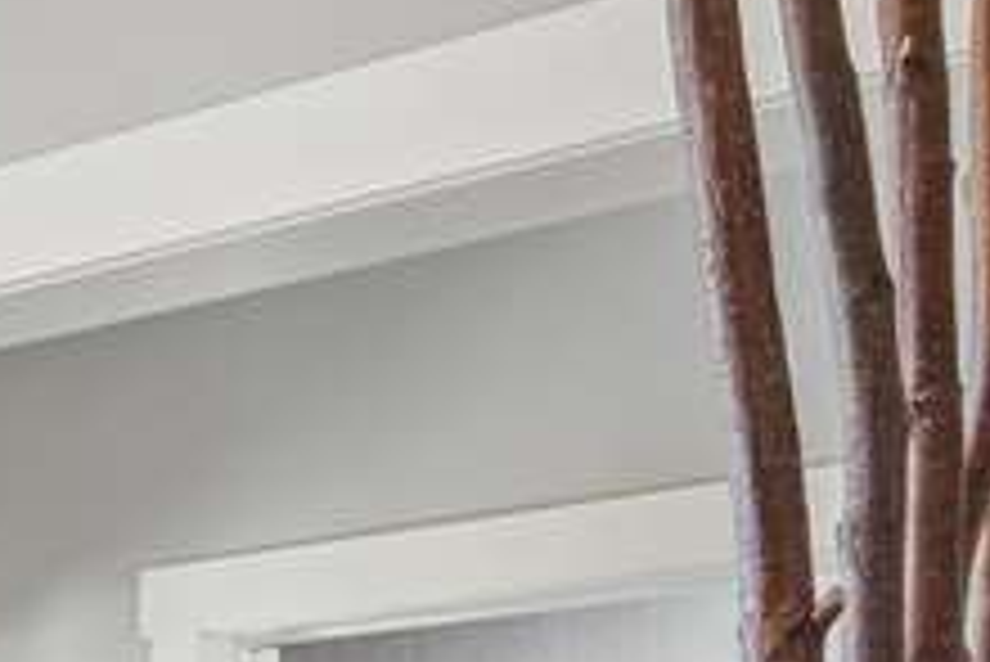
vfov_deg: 13.5
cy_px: 1128
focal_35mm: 93
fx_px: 2559
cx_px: -1503
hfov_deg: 13.8
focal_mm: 16
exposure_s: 1/25
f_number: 9
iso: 400
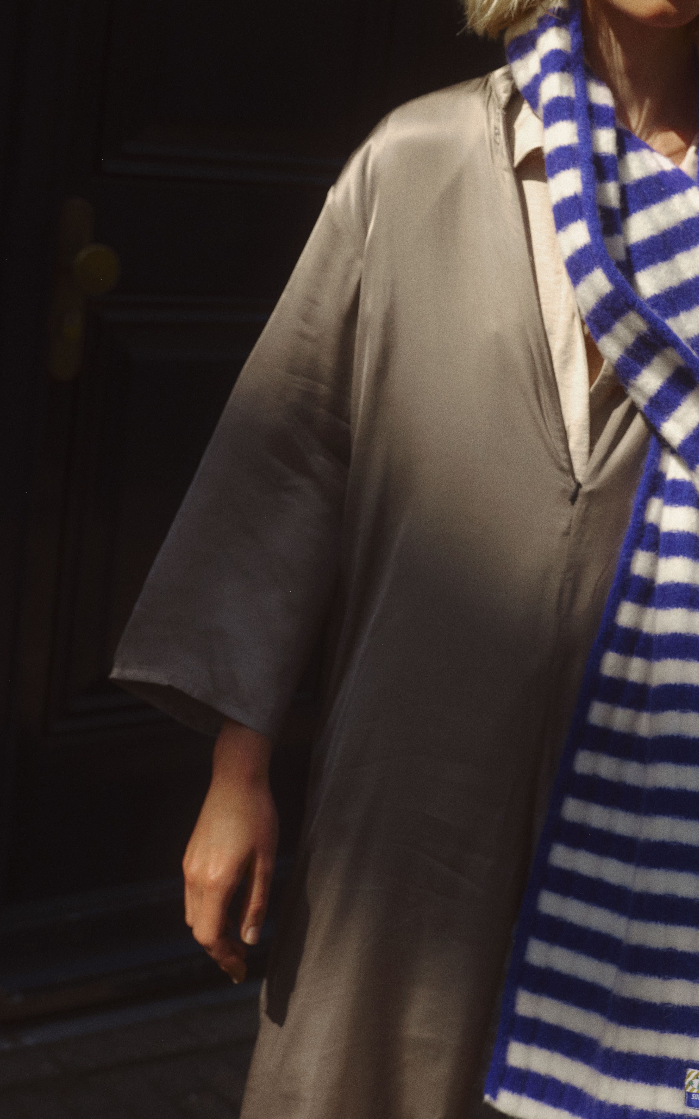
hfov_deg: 17.4
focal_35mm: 74
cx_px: 606
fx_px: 2256
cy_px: 413
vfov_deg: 27.7
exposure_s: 1/3200
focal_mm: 56.5
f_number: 5
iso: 640
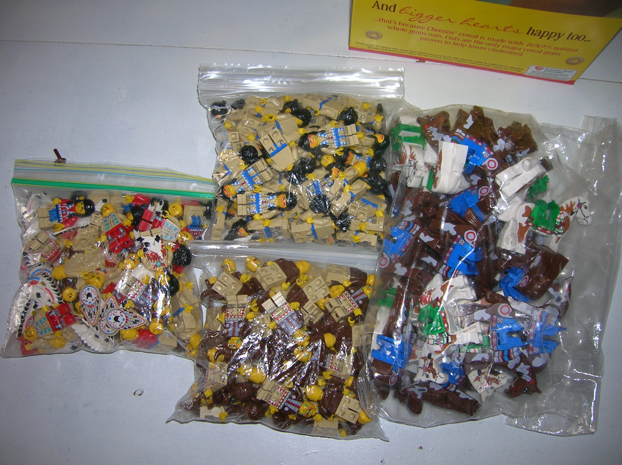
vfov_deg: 41.7
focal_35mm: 34
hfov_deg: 54.0
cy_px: 232
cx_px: 311
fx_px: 610
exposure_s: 1/60.1
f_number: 2.9
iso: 50
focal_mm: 5.7
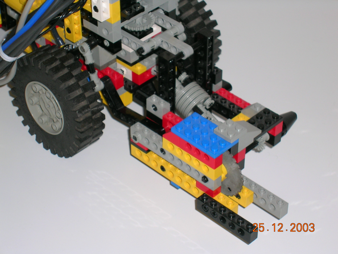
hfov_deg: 18.7
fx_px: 1025
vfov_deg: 14.1
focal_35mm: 105
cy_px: 127
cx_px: 169
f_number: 4.9
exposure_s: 1/60.1
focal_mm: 16.2
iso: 50
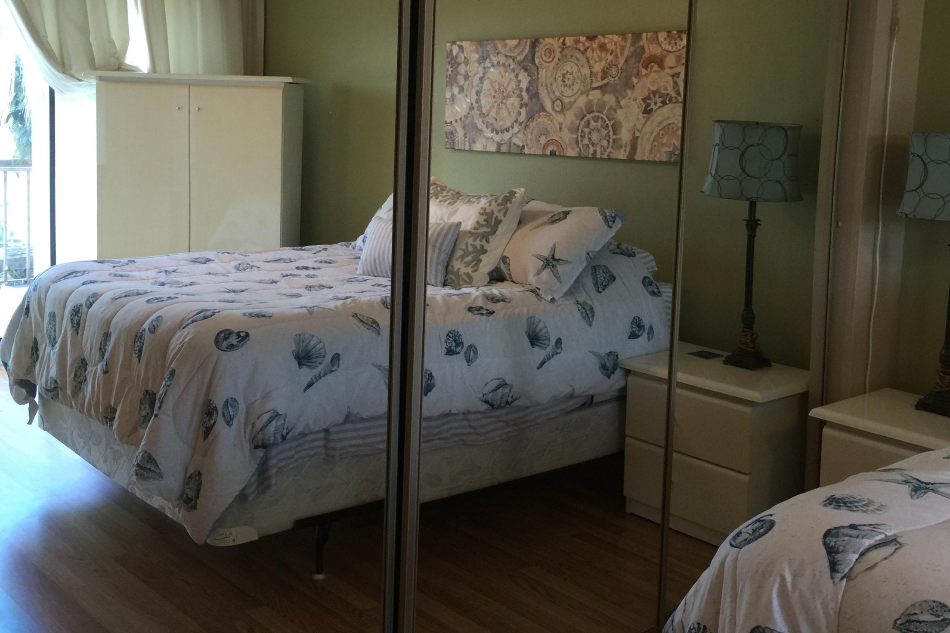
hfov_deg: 47.4
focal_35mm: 41
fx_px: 1082
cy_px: 201
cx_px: 461
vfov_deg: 32.3
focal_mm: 4.15
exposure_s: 1/15
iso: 50
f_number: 2.2
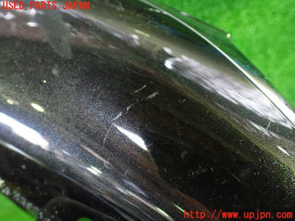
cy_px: 110
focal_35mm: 30
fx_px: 256
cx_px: 148
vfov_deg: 46.8
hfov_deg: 60.0
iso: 1250
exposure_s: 1/30
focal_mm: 5.4
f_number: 2.3
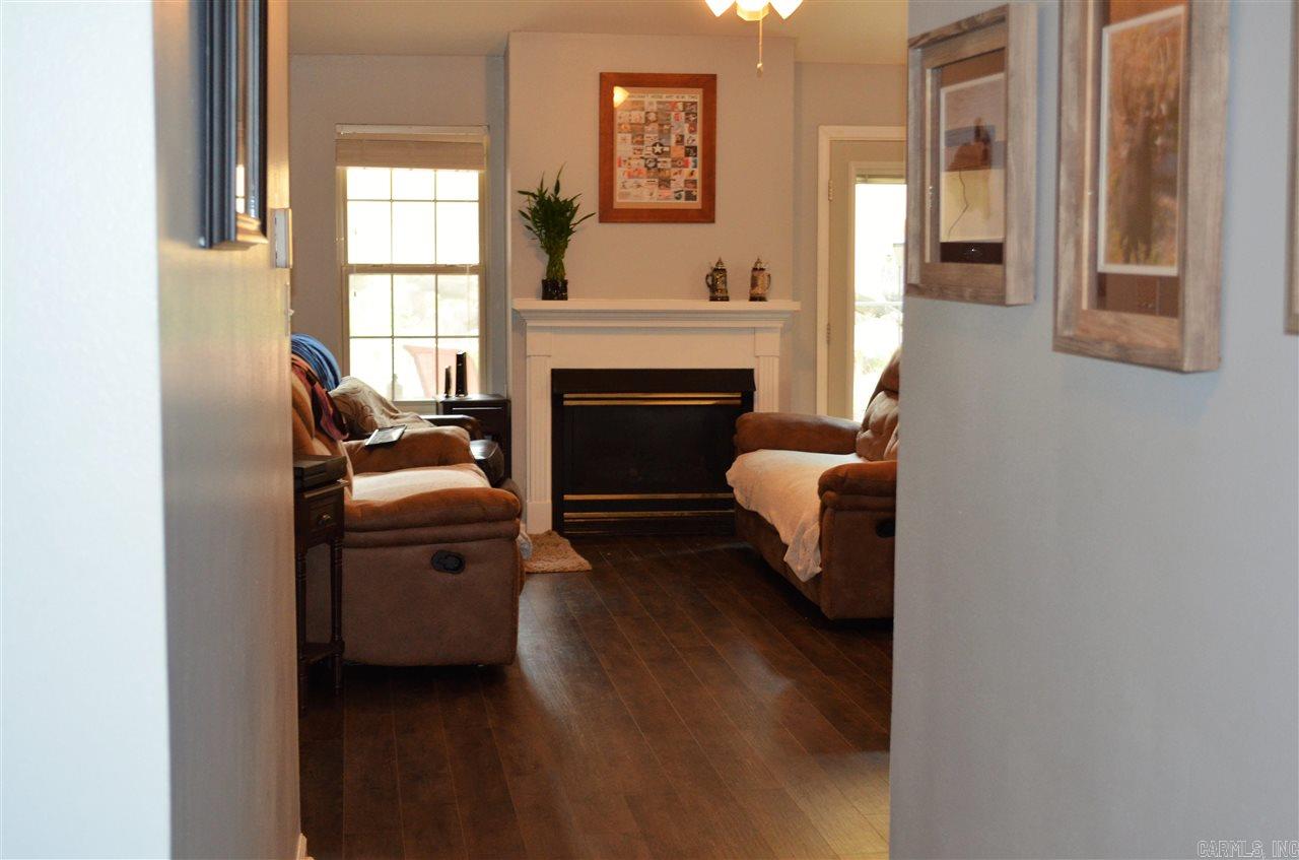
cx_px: 650
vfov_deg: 25.6
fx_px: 1890
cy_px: 430
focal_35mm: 52
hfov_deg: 37.9
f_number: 5
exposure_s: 1/60
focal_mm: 35
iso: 1400
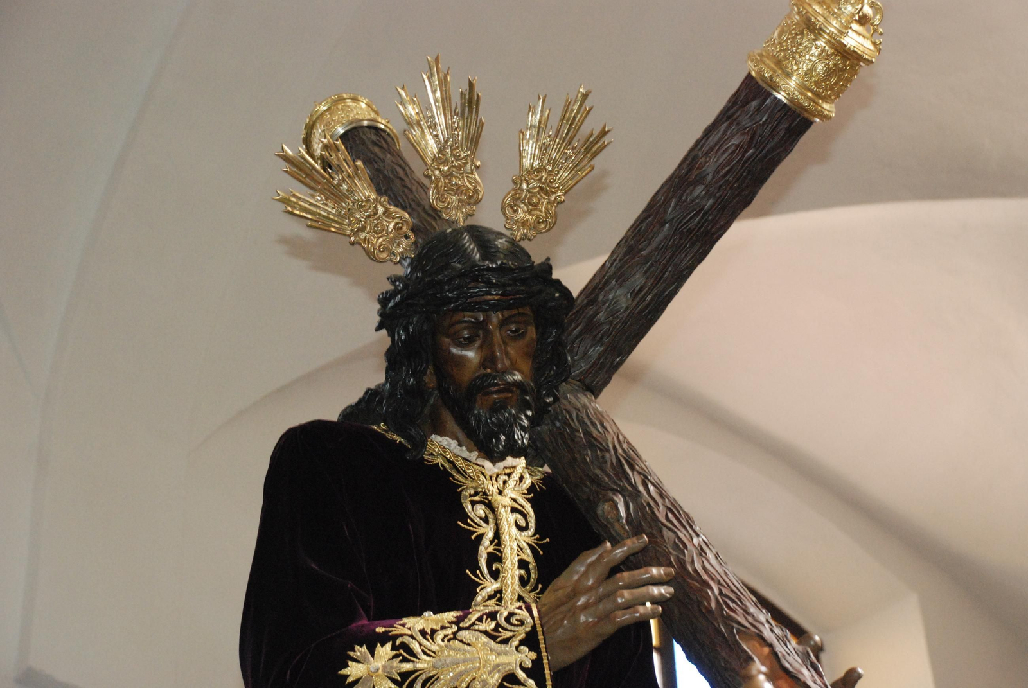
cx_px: 514
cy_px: 344
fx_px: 2659
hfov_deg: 21.9
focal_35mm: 93
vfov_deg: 14.7
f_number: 5.6
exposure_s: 1/60
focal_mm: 62
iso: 1600
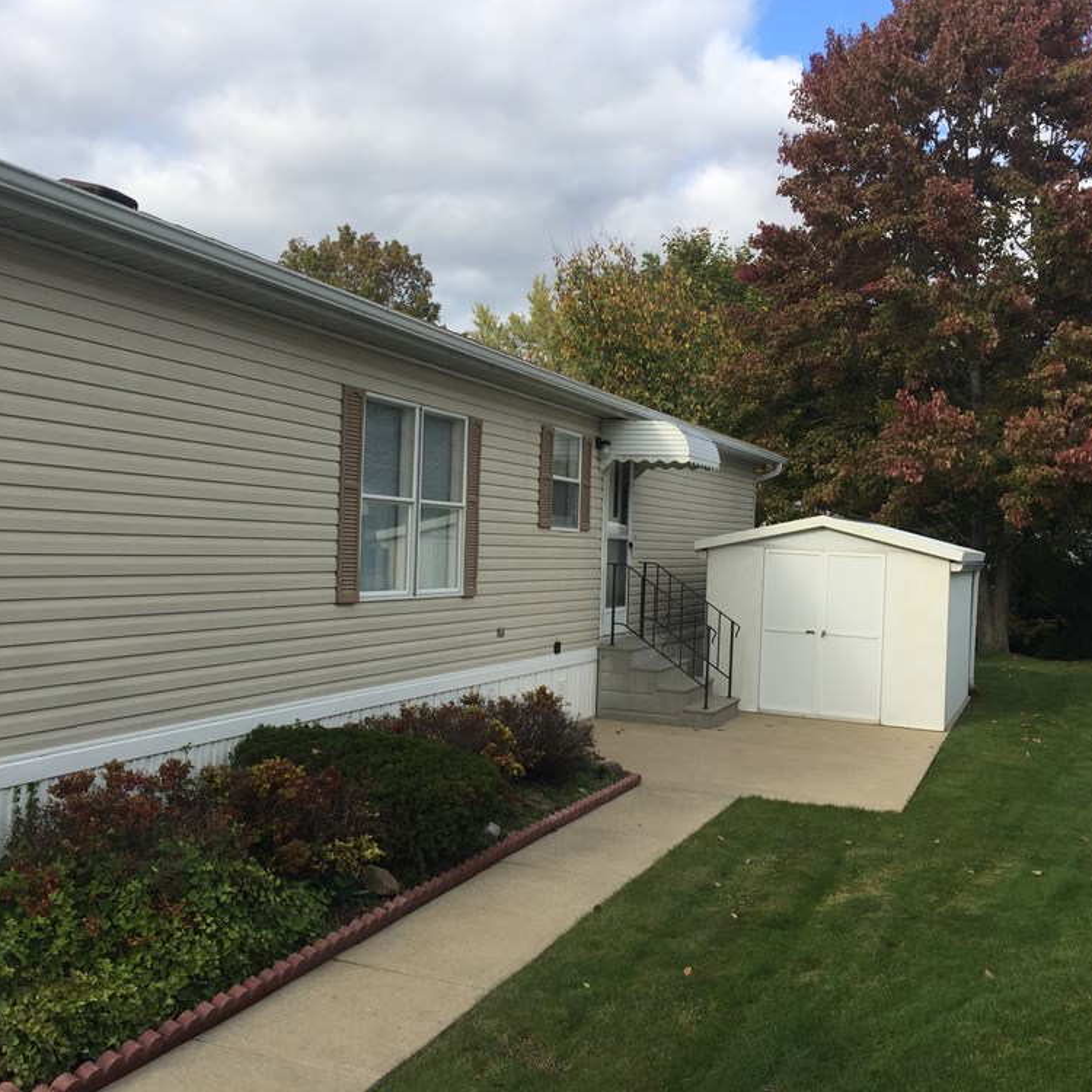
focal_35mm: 35
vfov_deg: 47.2
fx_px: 1249
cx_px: 485
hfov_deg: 47.1
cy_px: 545
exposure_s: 1/1099
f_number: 2.2
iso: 32
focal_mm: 4.15
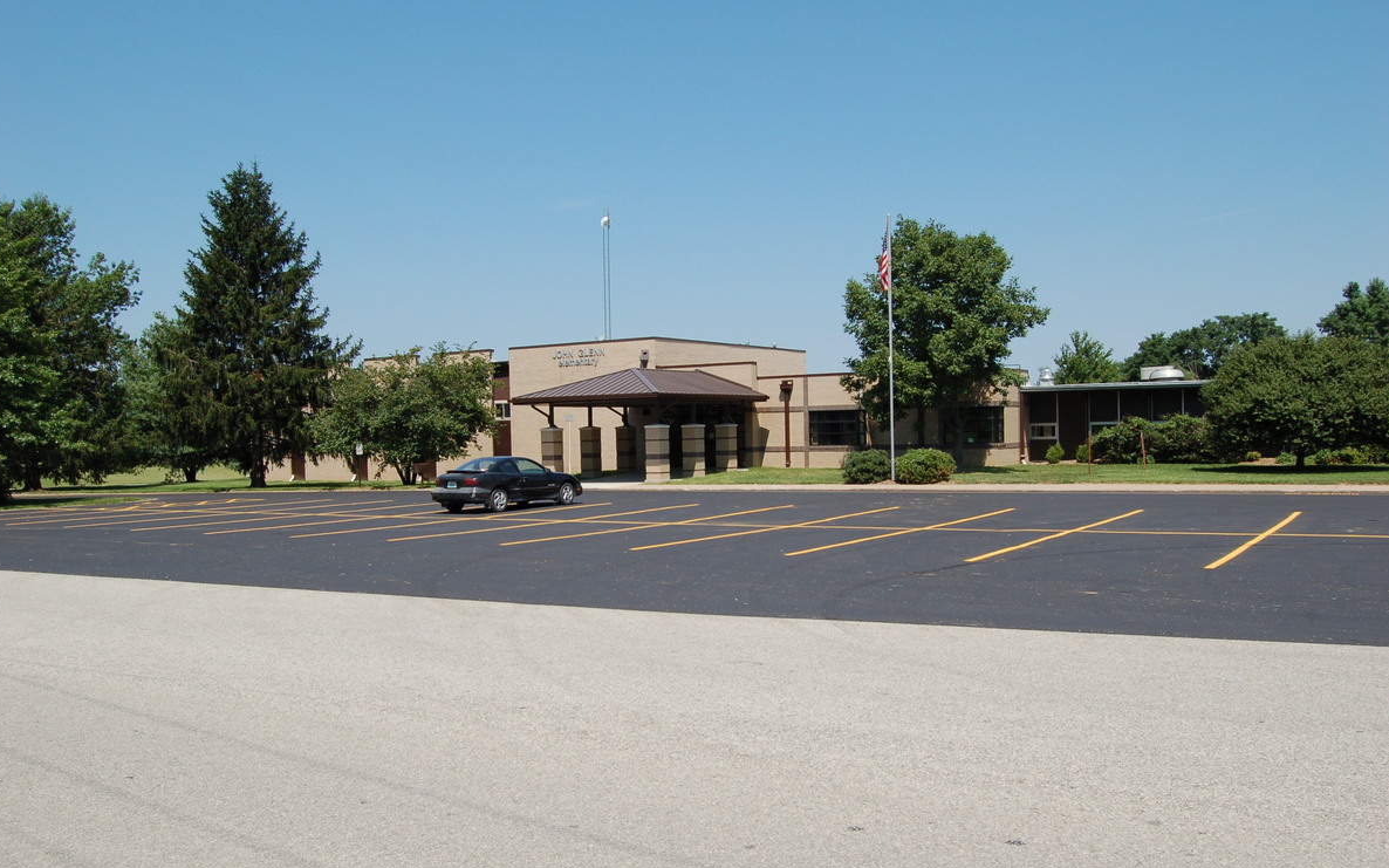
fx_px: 1173
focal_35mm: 31
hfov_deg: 61.2
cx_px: 687
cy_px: 450
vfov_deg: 40.6
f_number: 10
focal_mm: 20
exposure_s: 1/400
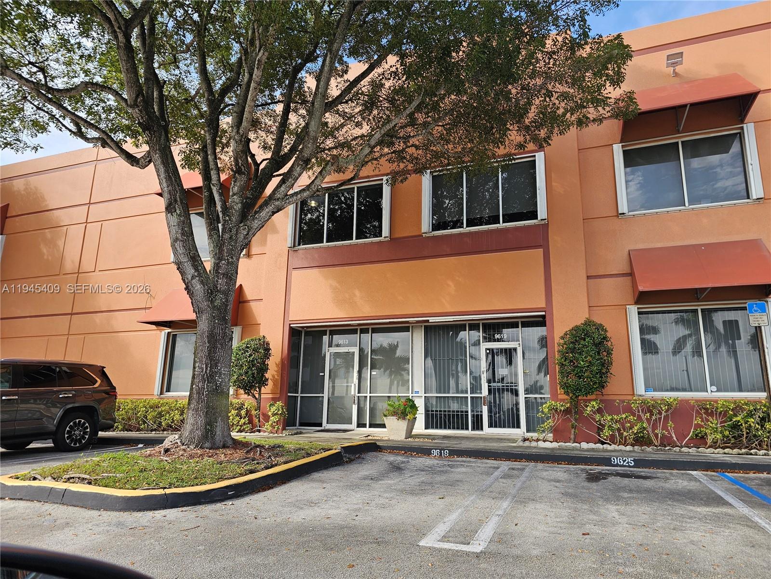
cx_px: 386
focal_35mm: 23
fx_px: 512
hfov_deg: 73.9
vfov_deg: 58.9
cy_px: 290
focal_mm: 6.3
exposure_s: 1/177
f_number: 1.7
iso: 10
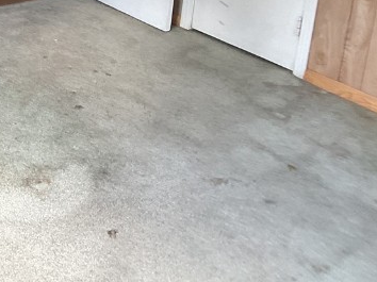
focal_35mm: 84
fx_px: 914
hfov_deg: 21.4
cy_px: -110
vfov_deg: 16.4
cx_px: -91
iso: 100
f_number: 1.8
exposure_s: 1/60
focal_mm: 3
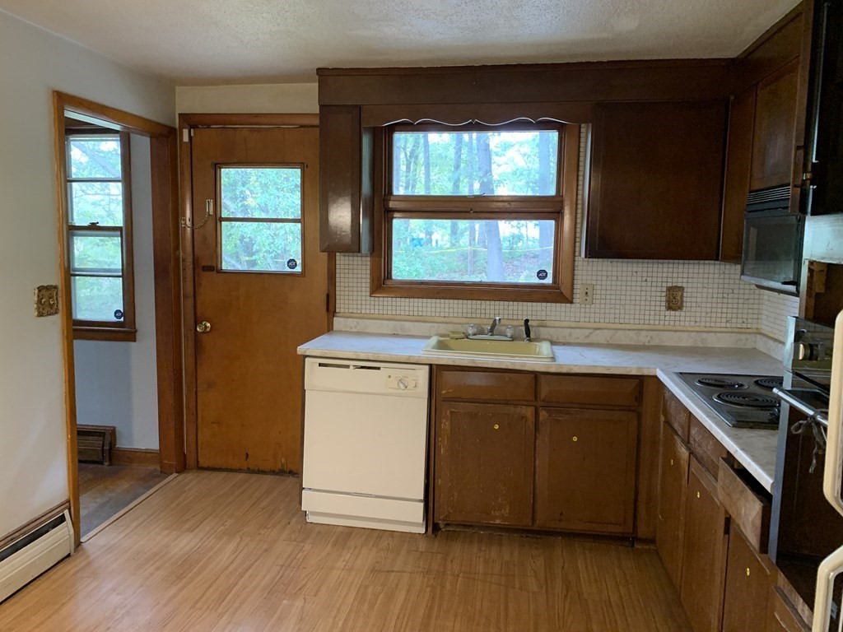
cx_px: 422
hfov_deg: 67.3
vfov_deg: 53.1
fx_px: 633
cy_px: 316
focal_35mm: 26
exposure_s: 1/40
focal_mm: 4.25
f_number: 1.8
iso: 320
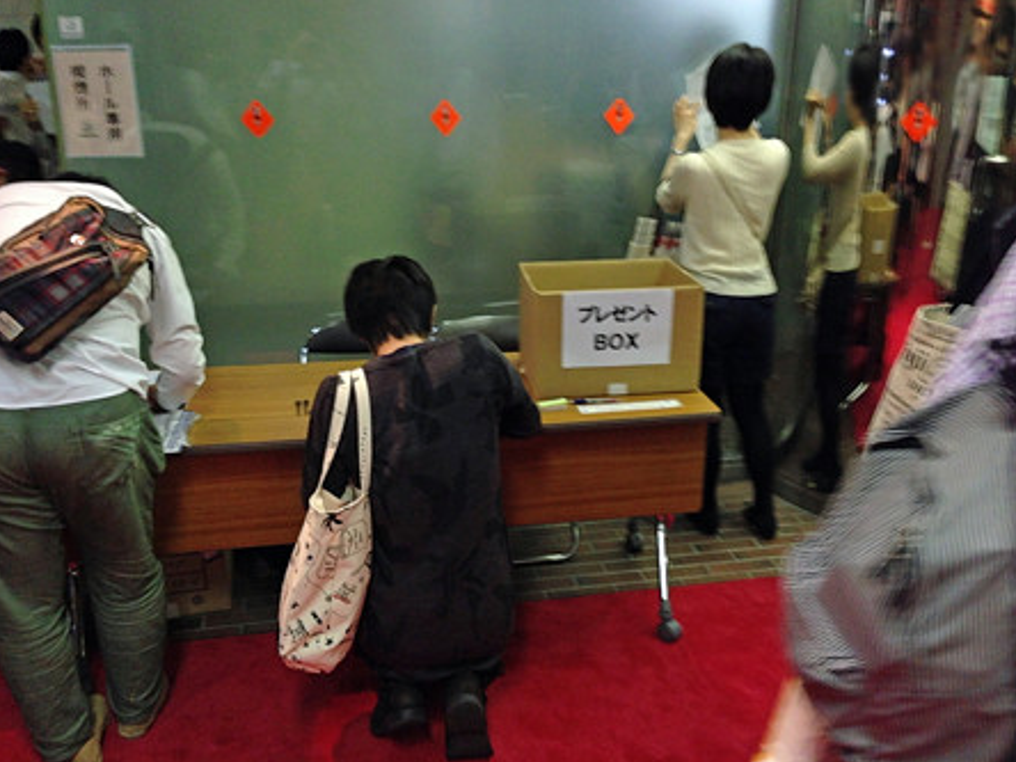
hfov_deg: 29.0
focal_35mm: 67
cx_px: 508
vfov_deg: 21.9
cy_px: 380
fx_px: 1966
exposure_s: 1/30
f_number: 2.4
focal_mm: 4.12
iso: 200
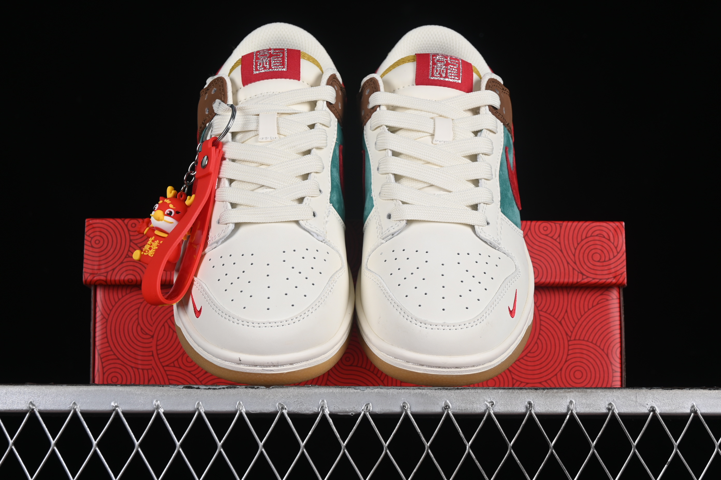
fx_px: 1502
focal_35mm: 75
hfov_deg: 27.0
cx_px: 360
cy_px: 240
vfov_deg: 18.2
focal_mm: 50
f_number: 8
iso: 160
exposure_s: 1/80
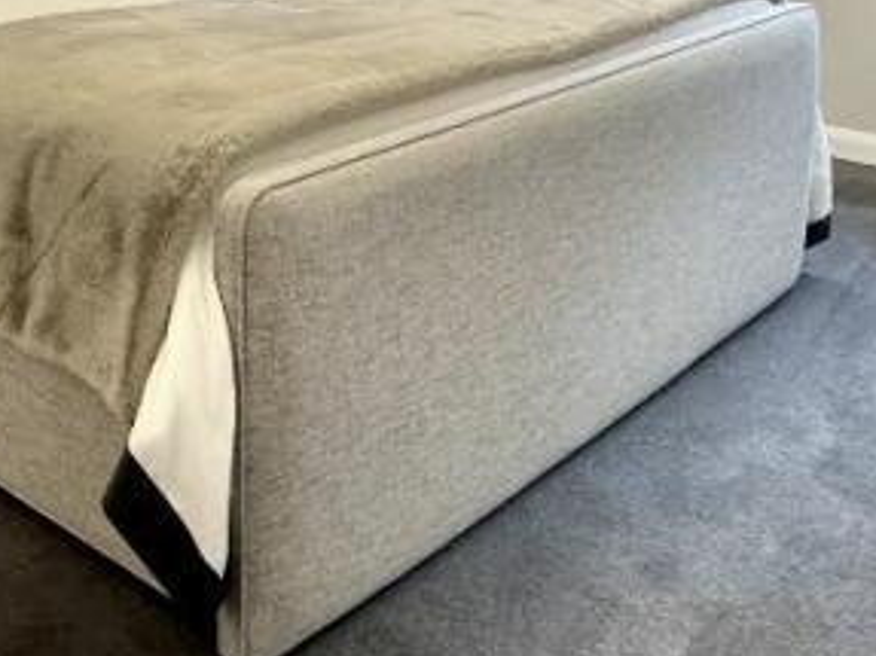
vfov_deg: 27.8
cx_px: 205
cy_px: 37
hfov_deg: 37.1
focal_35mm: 50
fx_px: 1265
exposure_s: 1/75
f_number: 2.2
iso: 320
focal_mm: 2.22
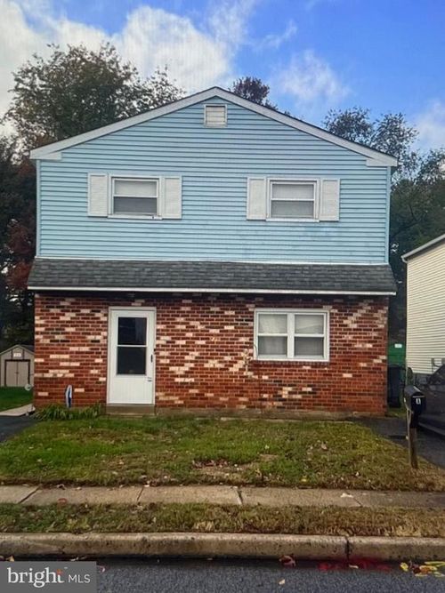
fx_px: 446
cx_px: 222
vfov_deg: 67.3
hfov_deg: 53.0
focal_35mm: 26
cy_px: 296
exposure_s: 1/121
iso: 64
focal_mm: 5.7
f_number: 1.5
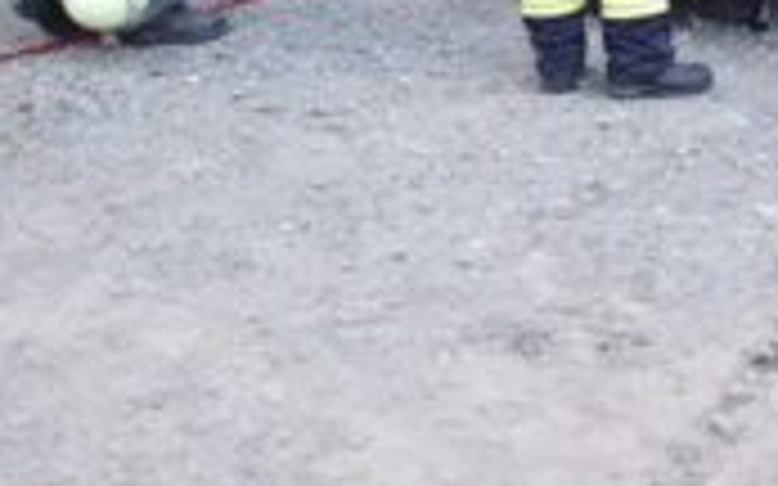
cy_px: -212
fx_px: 2098
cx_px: 774
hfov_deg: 20.4
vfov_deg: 12.6
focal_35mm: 99
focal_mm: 6.3
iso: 400
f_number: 2.9
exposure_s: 1/100
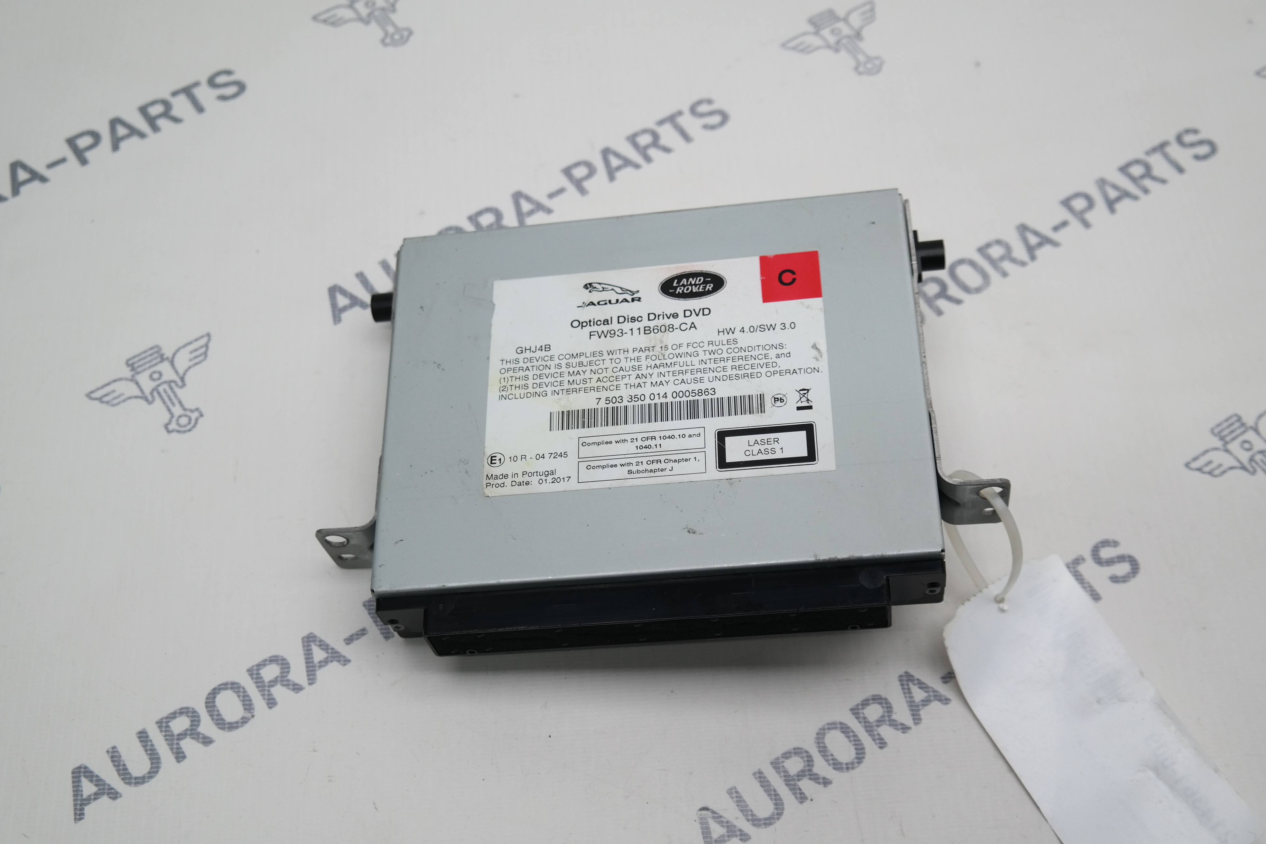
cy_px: 422
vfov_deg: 30.5
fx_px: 1547
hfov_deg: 44.5
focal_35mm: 44
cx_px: 633
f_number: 4
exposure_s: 1/100
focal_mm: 29
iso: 200
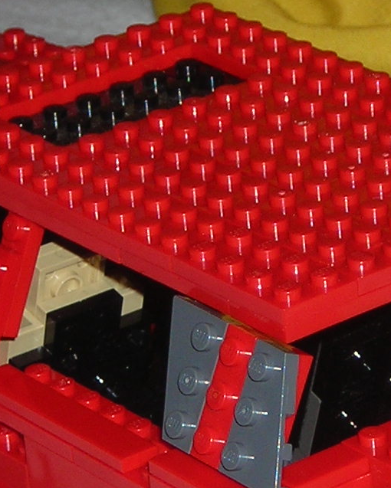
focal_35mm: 258
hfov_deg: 6.0
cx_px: 414
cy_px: 320
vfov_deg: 7.5
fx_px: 3730
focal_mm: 10.8
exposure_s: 1/60.1
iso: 50
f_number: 3.9
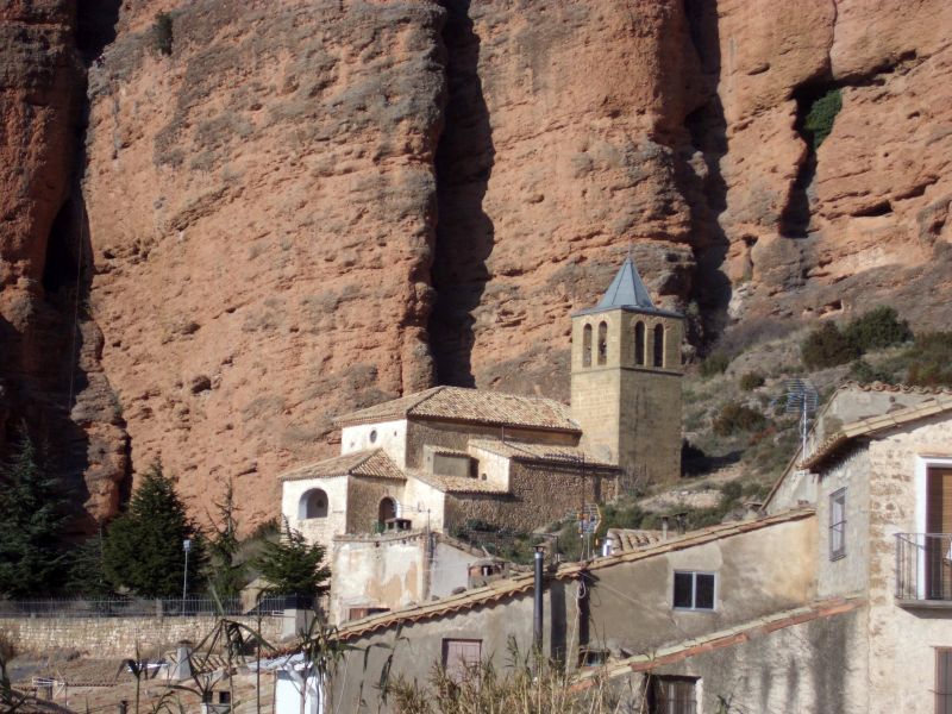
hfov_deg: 20.0
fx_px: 2695
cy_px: 357
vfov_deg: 15.1
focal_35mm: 98
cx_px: 476
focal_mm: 17.6
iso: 64
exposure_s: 1/320
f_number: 5.5
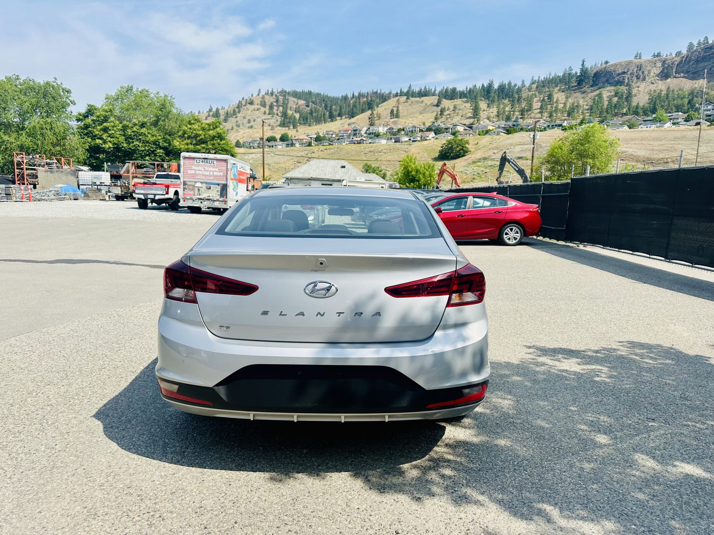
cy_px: 268
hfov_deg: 71.6
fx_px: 495
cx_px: 357
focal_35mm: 24
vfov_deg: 56.8
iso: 80
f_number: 1.78
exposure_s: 1/4545
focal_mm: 6.86
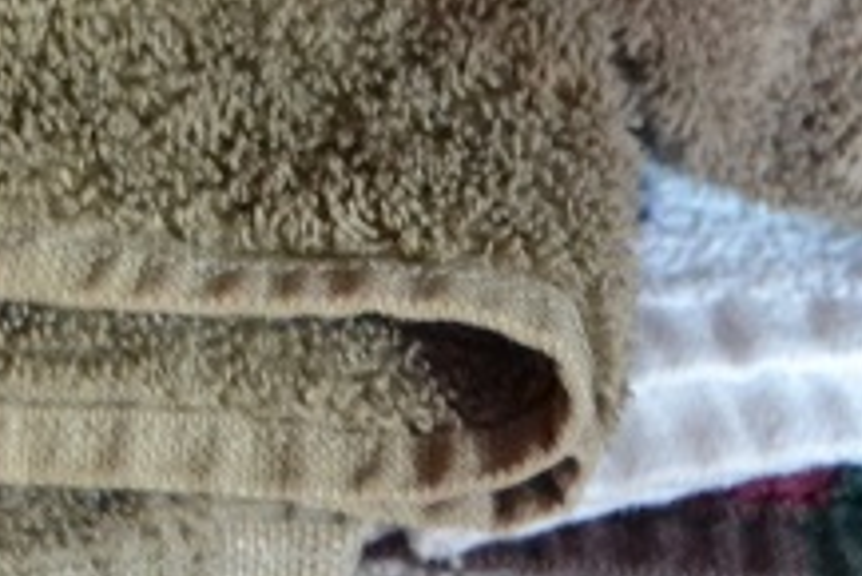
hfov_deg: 11.7
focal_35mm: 176
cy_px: -504
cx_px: 294
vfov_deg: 7.5
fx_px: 4217
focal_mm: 30
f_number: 4.2
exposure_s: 1/5
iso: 3200
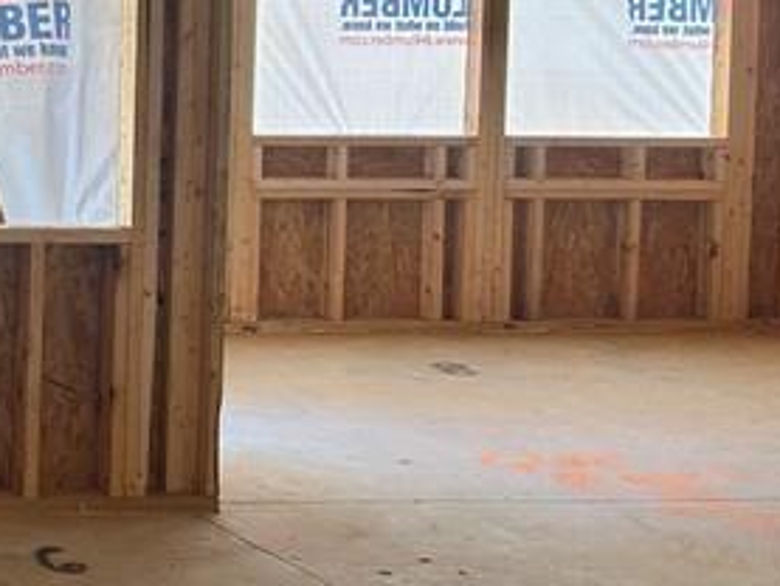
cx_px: -600
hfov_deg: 17.0
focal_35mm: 96
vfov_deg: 15.1
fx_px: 2164
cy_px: -23
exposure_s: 1/155
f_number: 1.5
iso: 64
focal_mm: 5.7
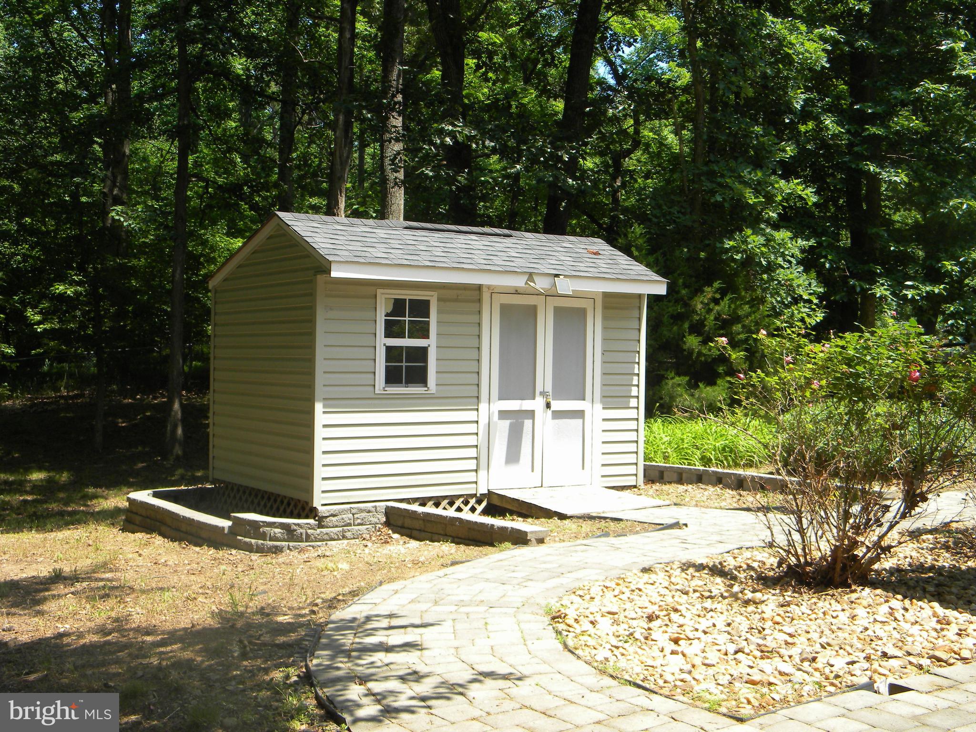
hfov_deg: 45.8
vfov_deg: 35.1
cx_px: 488
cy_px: 366
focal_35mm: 41
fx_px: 1156
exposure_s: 1/313
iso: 80
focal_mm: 7.3
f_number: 3.8
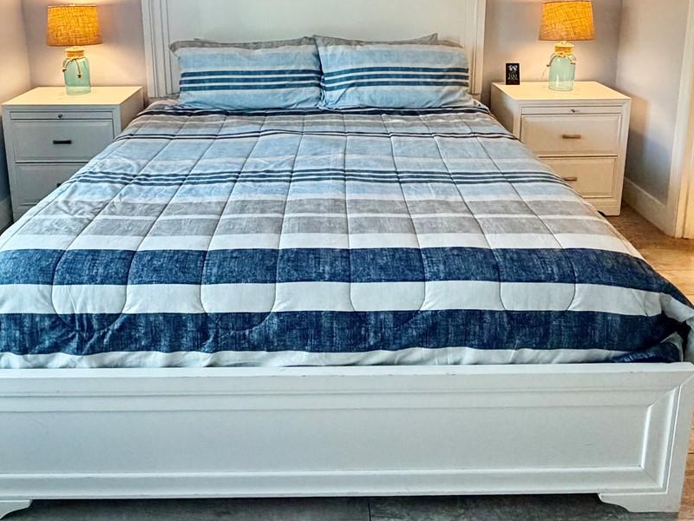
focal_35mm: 28
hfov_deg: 63.4
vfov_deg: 45.4
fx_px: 561
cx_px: 325
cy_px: 59
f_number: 2.2
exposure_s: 1/60
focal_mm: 2.22
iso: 320
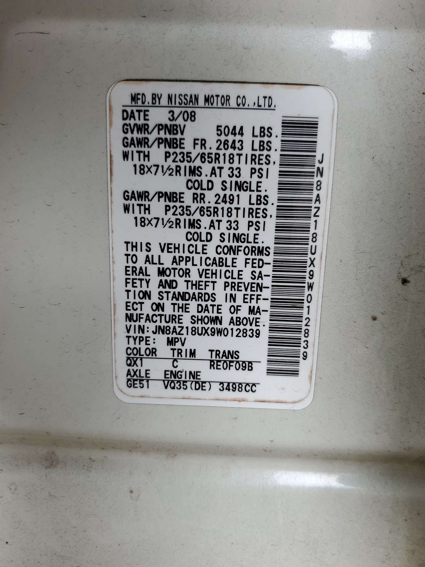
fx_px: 426
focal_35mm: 26
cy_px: 284
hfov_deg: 53.1
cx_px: 212
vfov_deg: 67.3
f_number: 1.5
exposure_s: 1/233
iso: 50
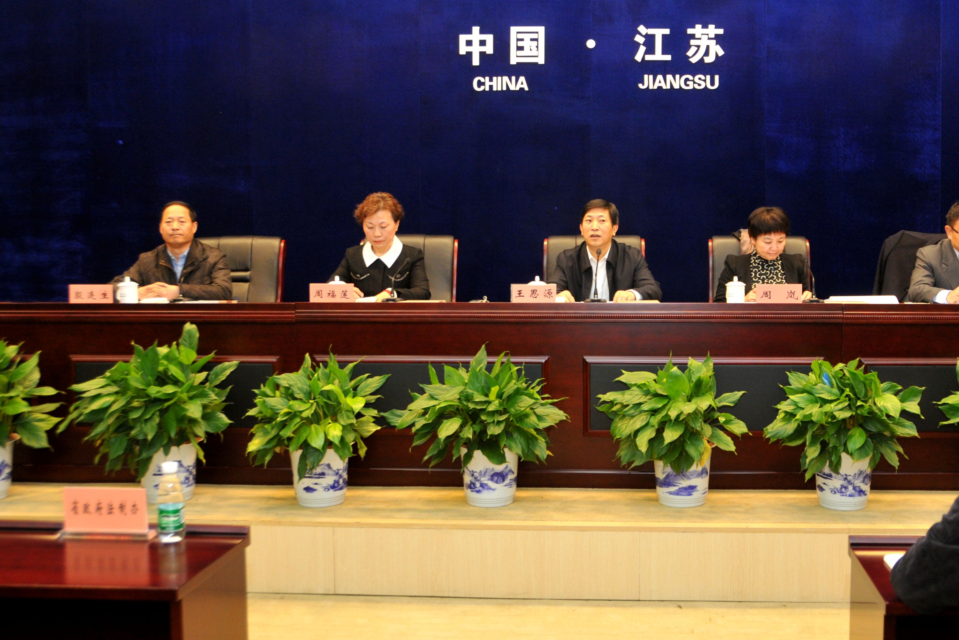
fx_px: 1012
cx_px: 589
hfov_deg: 50.3
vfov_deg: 34.9
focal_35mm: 38
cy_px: 259
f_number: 3.5
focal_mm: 20
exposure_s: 1/60
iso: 640
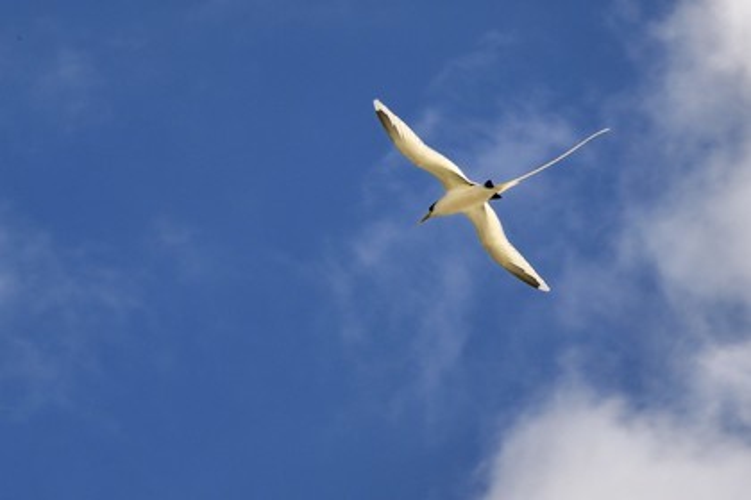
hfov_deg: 10.3
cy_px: 250
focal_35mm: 200
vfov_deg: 6.9
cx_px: 376
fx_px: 4172
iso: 400
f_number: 18
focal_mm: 200
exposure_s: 1/500
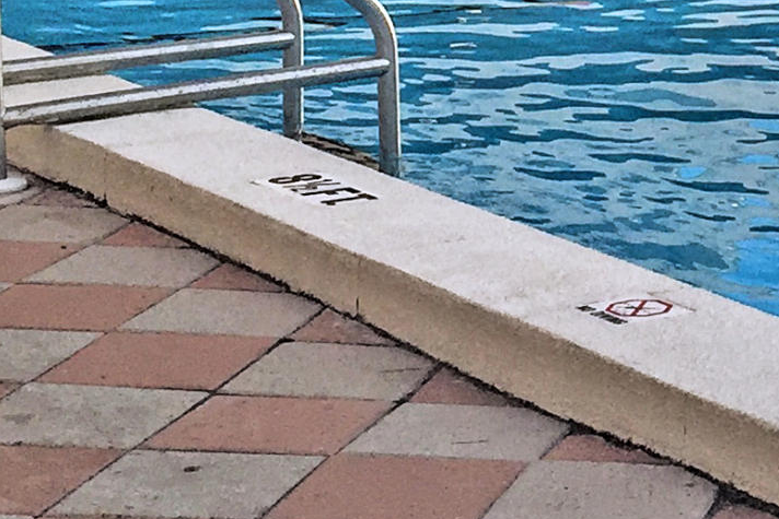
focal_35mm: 127
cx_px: 1089
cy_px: -328
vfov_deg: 10.3
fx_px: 2749
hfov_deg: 15.2
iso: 32
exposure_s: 1/1319
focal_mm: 4.15
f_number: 2.2
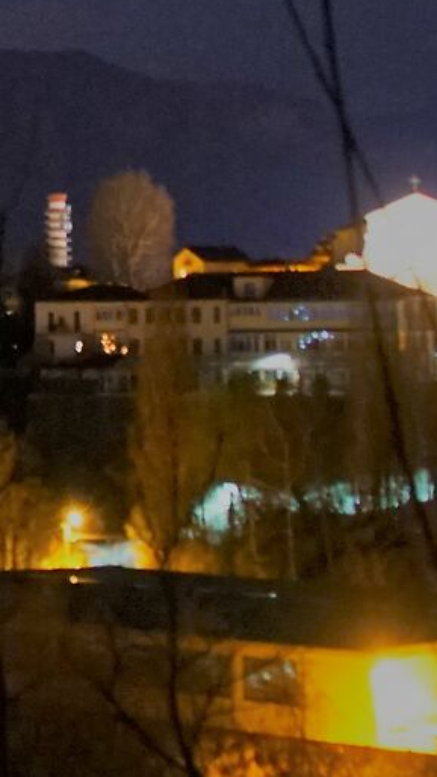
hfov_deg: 8.2
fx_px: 2720
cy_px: 54
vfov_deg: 16.0
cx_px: -726
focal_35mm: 132
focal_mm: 18
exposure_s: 2
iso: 1250
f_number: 3.5
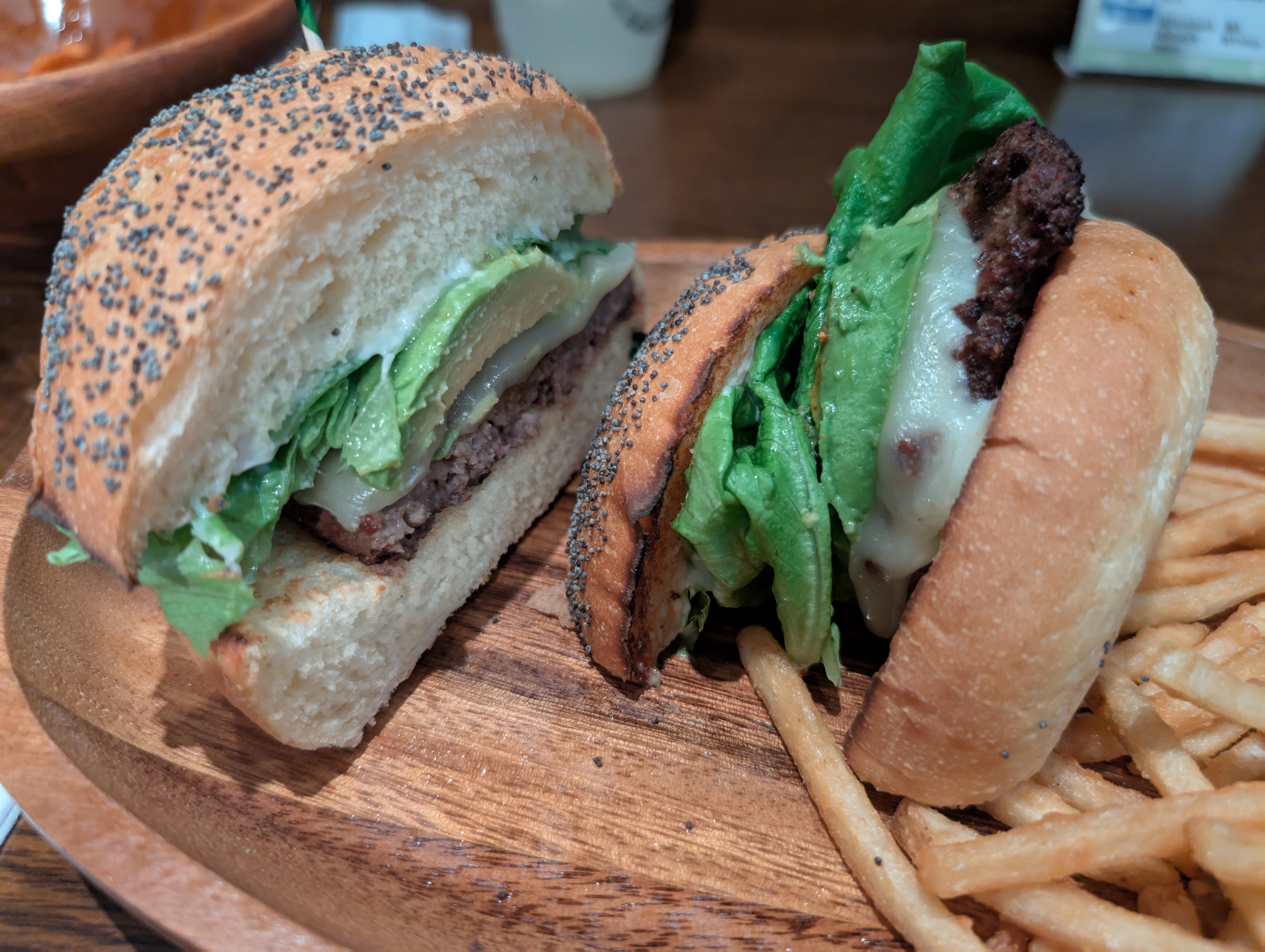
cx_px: 632
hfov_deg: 71.5
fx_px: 878
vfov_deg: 56.9
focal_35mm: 24
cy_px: 476
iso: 1207
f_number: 1.68
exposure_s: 1/44.4
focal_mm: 6.9
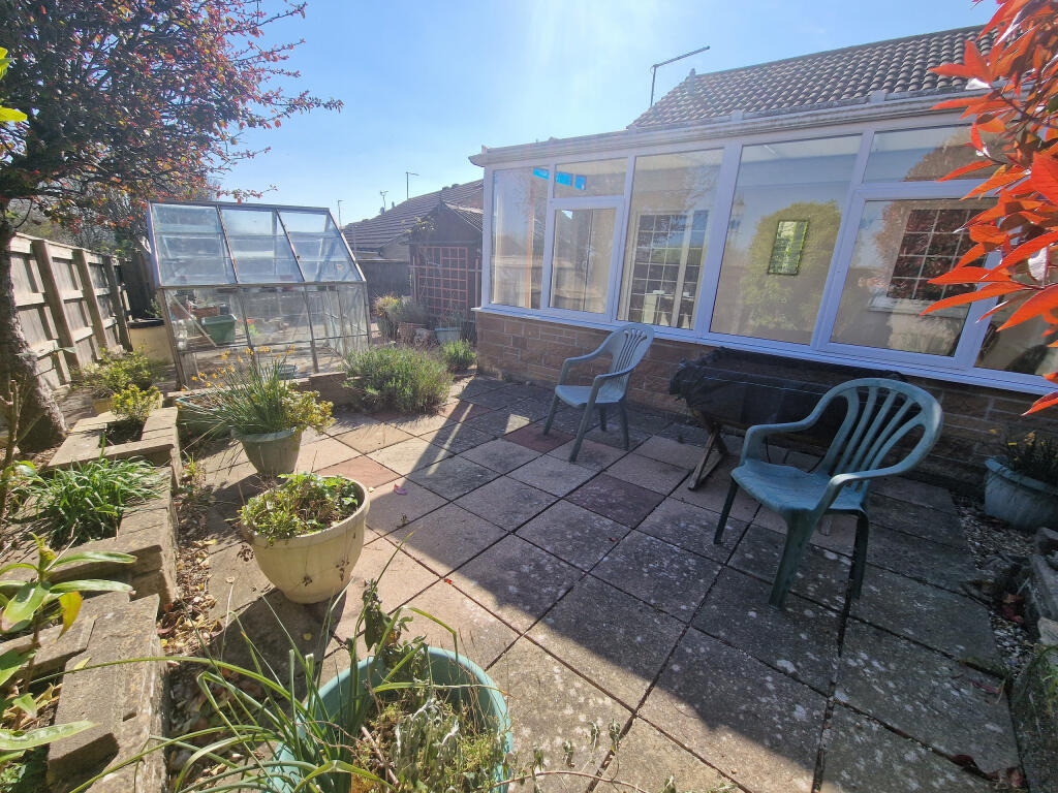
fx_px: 397
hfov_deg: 106.2
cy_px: 396
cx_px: 529
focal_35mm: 13
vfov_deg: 89.9
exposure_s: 1/1908
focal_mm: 2.2
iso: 50
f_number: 2.2
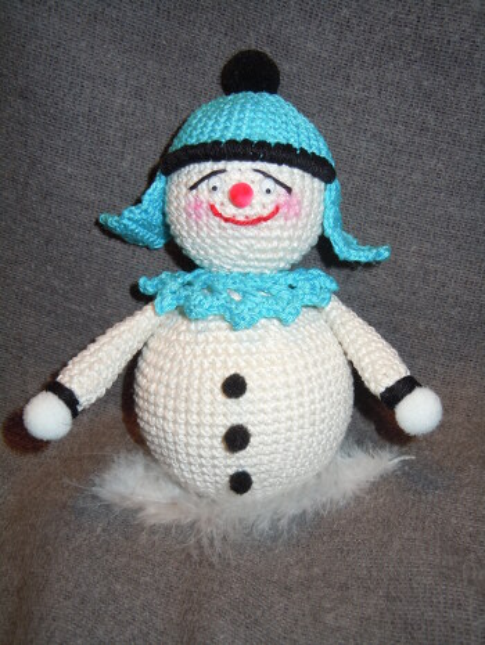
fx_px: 728
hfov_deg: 36.9
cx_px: 242
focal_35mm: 39
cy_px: 322
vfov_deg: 47.8
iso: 100
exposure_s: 1/30
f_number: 3.7
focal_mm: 7.1
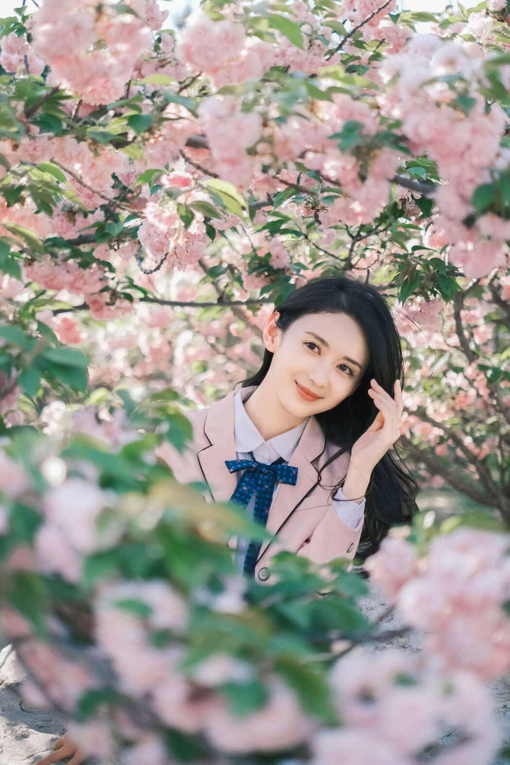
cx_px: 255
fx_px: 1126
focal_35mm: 53
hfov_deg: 25.5
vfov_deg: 37.5
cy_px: 382
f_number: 1.4
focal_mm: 35
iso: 2000
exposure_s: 1/12000
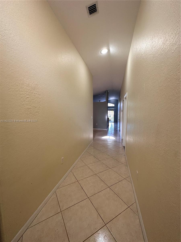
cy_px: 121
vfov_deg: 102.1
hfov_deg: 85.7
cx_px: 90
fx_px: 98
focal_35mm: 14
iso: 200
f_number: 2.2
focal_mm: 2.22
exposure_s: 1/120
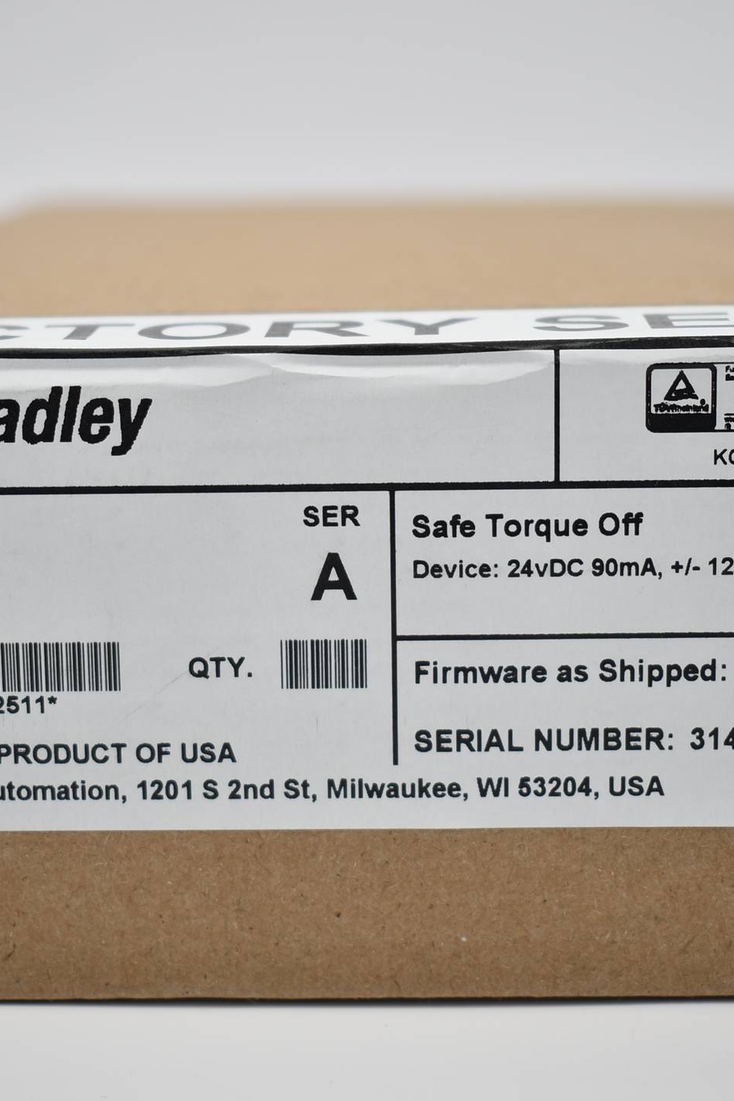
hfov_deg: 17.7
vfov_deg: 26.3
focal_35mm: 77
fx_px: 2354
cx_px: 353
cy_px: 549
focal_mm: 34
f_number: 4.5
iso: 110
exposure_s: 1/50
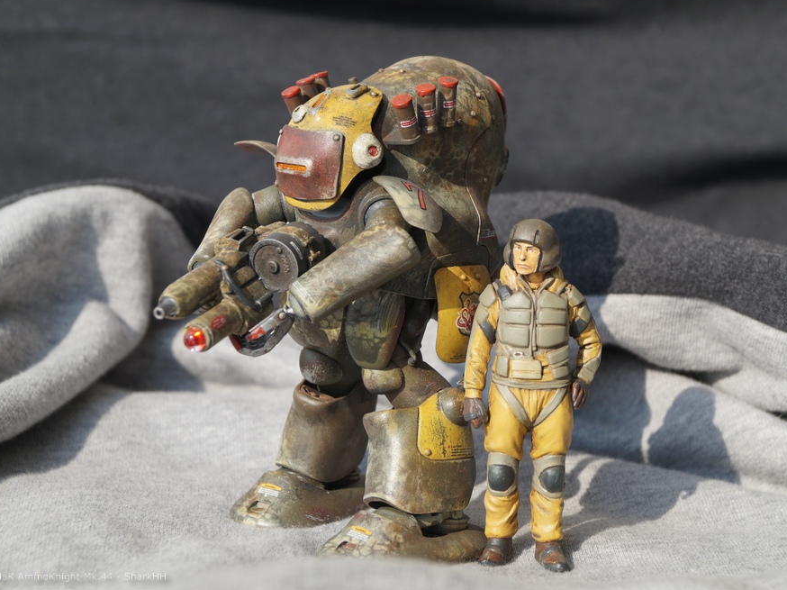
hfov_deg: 29.4
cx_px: 439
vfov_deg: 22.2
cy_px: 294
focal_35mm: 66
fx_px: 1500
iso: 100
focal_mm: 40
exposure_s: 1/250
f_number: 7.1
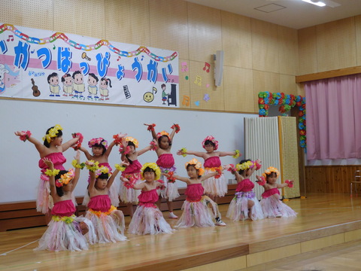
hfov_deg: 38.2
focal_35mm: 50
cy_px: 136
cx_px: 180
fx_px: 521
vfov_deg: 29.1
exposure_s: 1/30
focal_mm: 8.9
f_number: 4.1
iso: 220
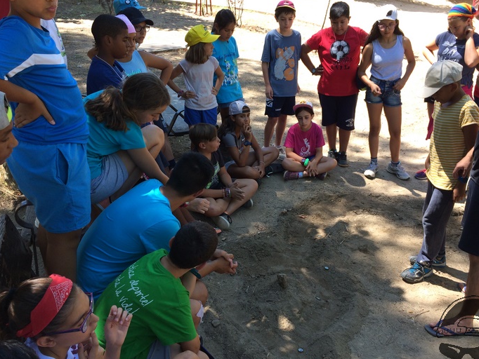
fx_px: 471
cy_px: 186
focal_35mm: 34
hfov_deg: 53.9
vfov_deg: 41.8
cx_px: 256
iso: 32
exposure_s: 1/250
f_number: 2.2
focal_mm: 4.15
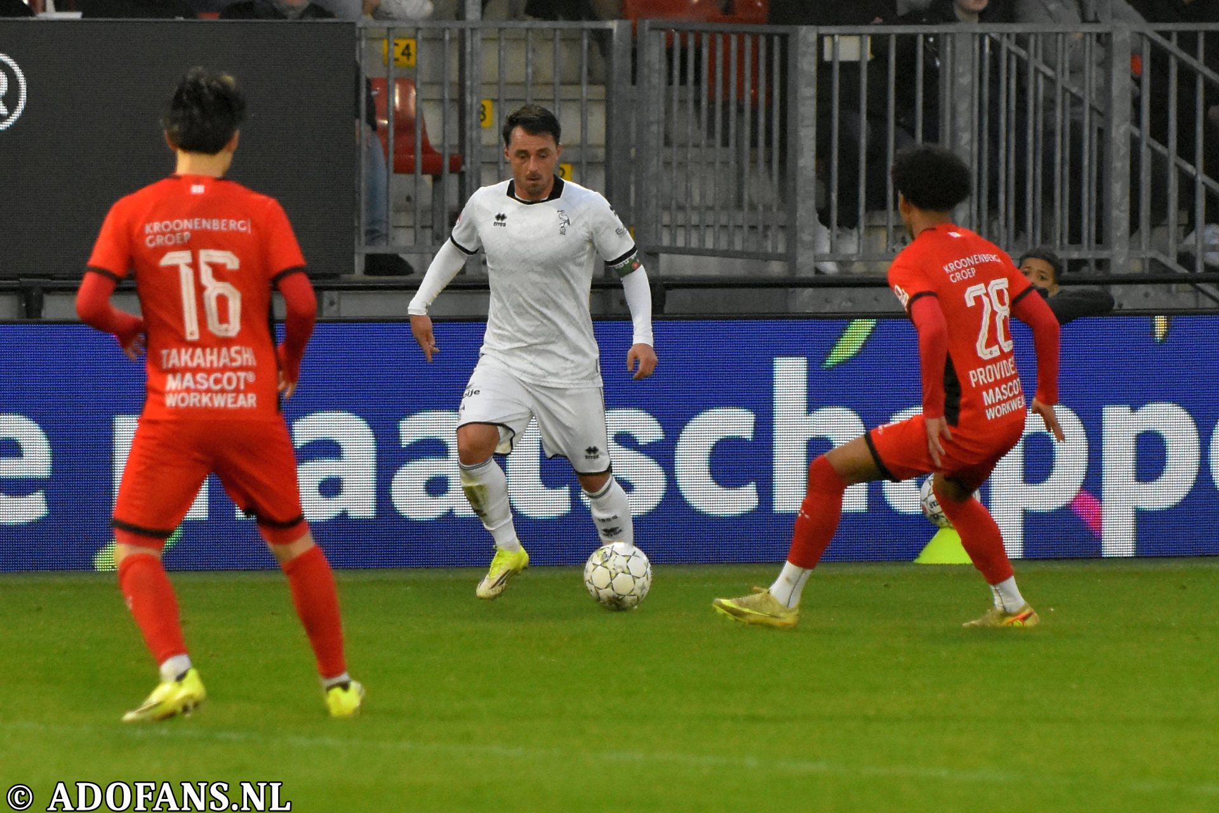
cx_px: 610
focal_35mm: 240
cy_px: 406
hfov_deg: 8.6
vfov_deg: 5.7
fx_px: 8126
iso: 2500
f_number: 2.8
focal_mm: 160
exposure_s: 1/800
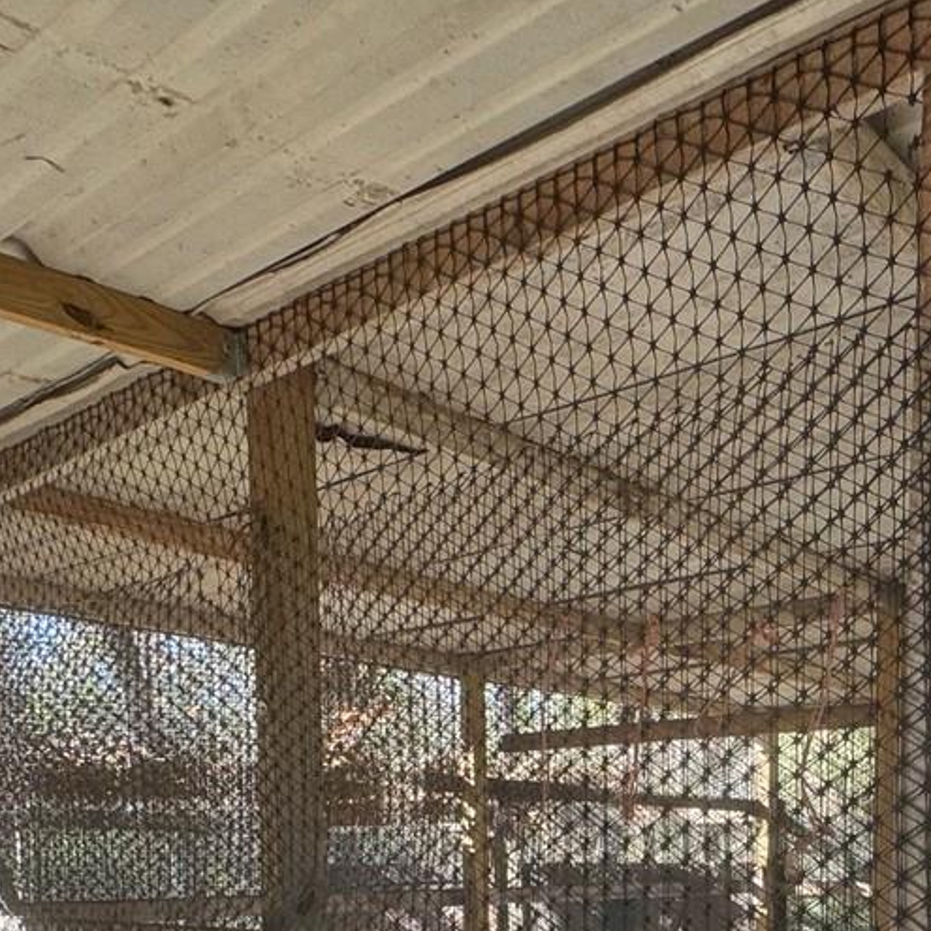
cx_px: 839
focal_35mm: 40
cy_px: 991
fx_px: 1217
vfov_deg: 36.3
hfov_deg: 38.9
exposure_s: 1/99
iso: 80
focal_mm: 2.22
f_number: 2.2
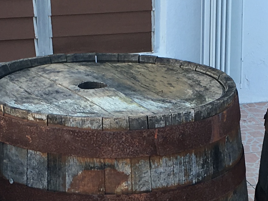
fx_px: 1068
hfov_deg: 14.2
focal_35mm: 138
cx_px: 203
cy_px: 262
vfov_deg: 10.5
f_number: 2.2
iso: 25
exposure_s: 1/207
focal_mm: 4.15
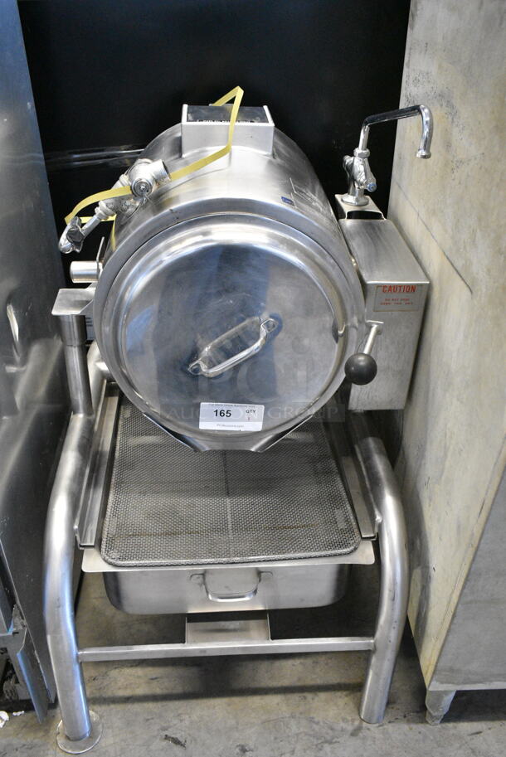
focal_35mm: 33
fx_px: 695
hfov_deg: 40.0
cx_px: 253
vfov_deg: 57.2
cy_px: 378
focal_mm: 22
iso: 6400
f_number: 5
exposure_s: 1/100
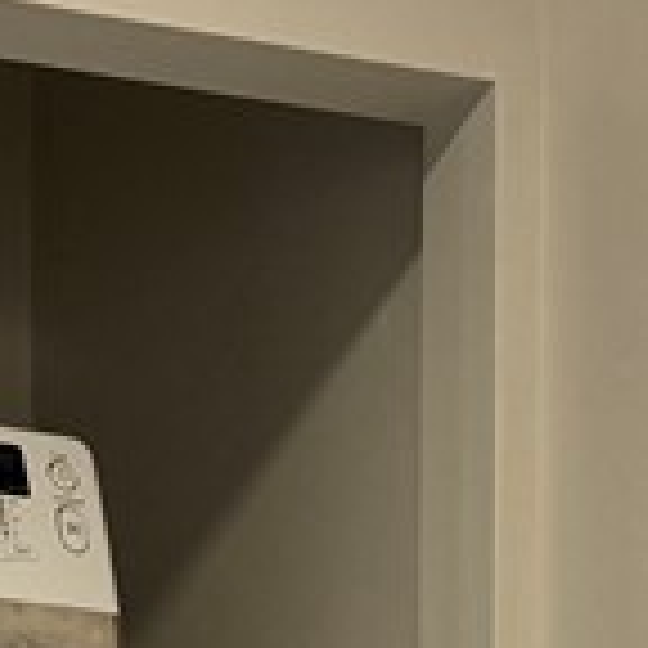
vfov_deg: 10.1
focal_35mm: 151
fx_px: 3198
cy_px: 1530
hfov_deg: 11.6
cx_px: 315
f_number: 1.78
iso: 160
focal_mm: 6.86
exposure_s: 1/120
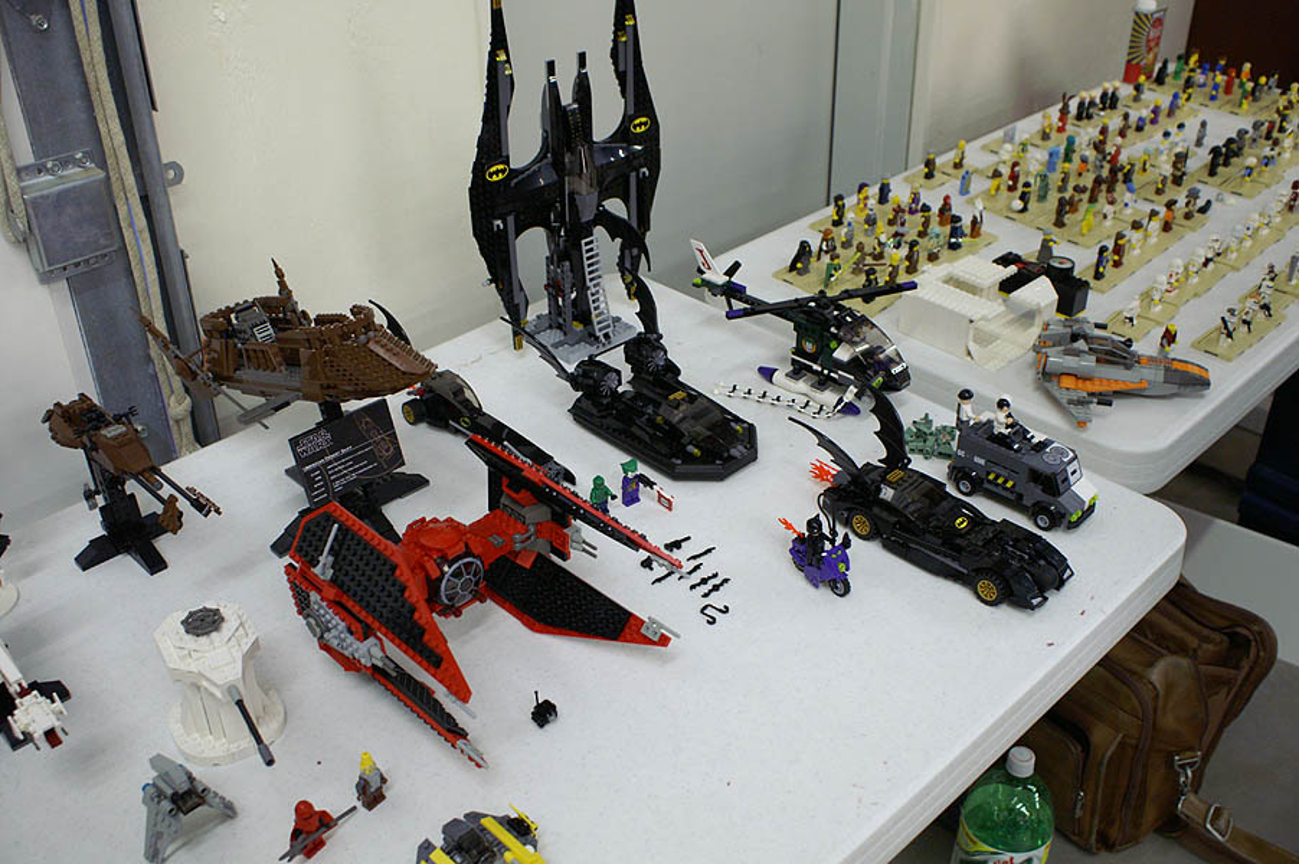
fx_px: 1298
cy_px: 432
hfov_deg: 53.2
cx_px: 650
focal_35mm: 36
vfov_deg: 36.8
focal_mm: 24
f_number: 4.5
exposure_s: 1/30
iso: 800
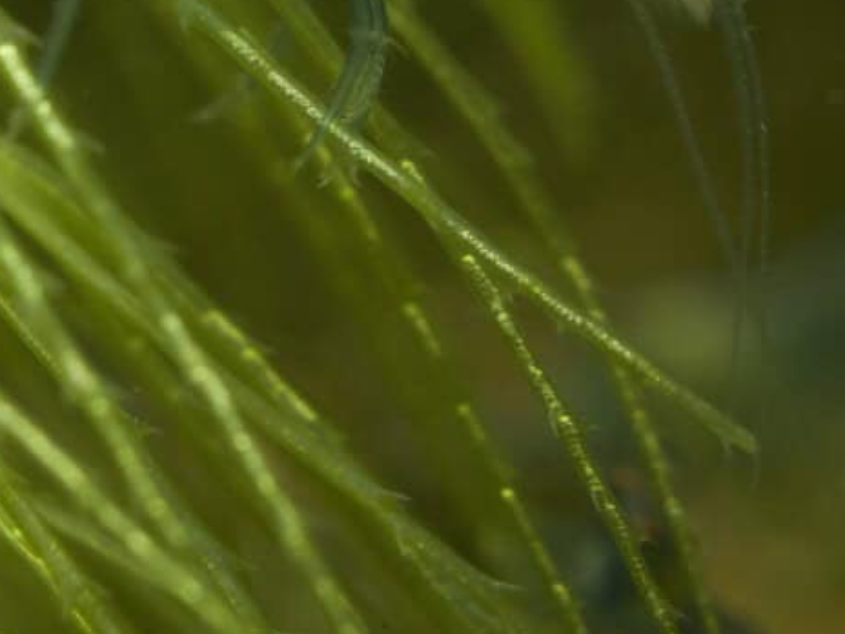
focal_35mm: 186
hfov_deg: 10.6
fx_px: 4540
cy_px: -326
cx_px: 381
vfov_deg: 7.8
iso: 200
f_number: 9
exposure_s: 1/60
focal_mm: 30
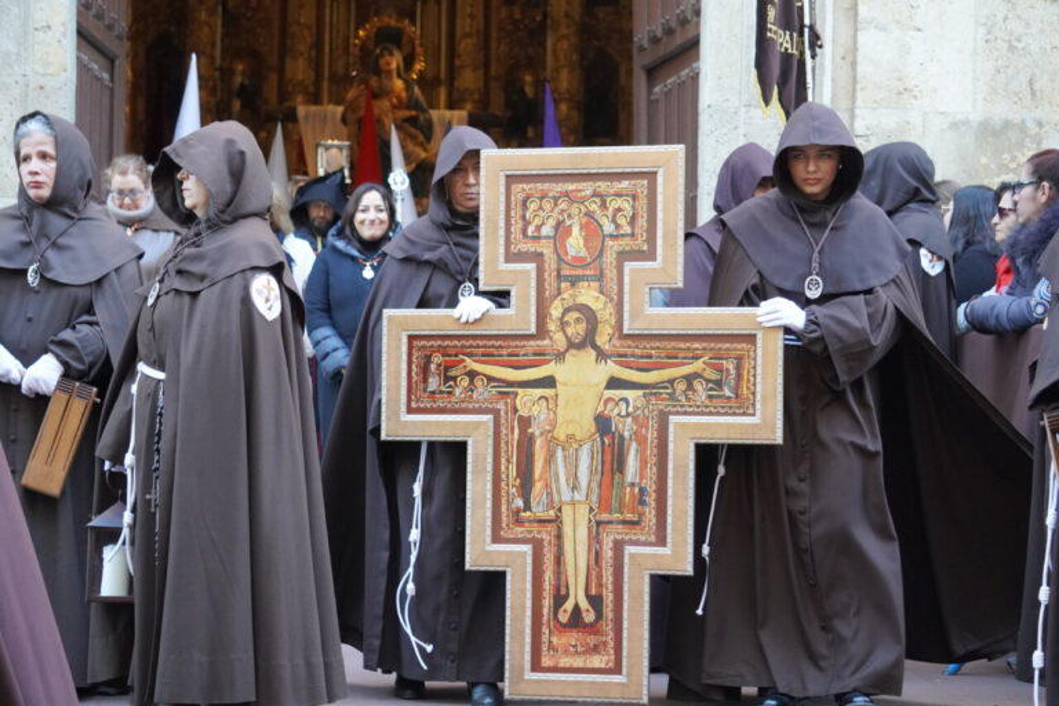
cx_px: 530
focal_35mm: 82
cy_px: 353
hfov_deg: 24.6
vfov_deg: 16.6
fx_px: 2427
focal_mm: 55
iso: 3200
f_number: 4.5
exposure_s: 1/160
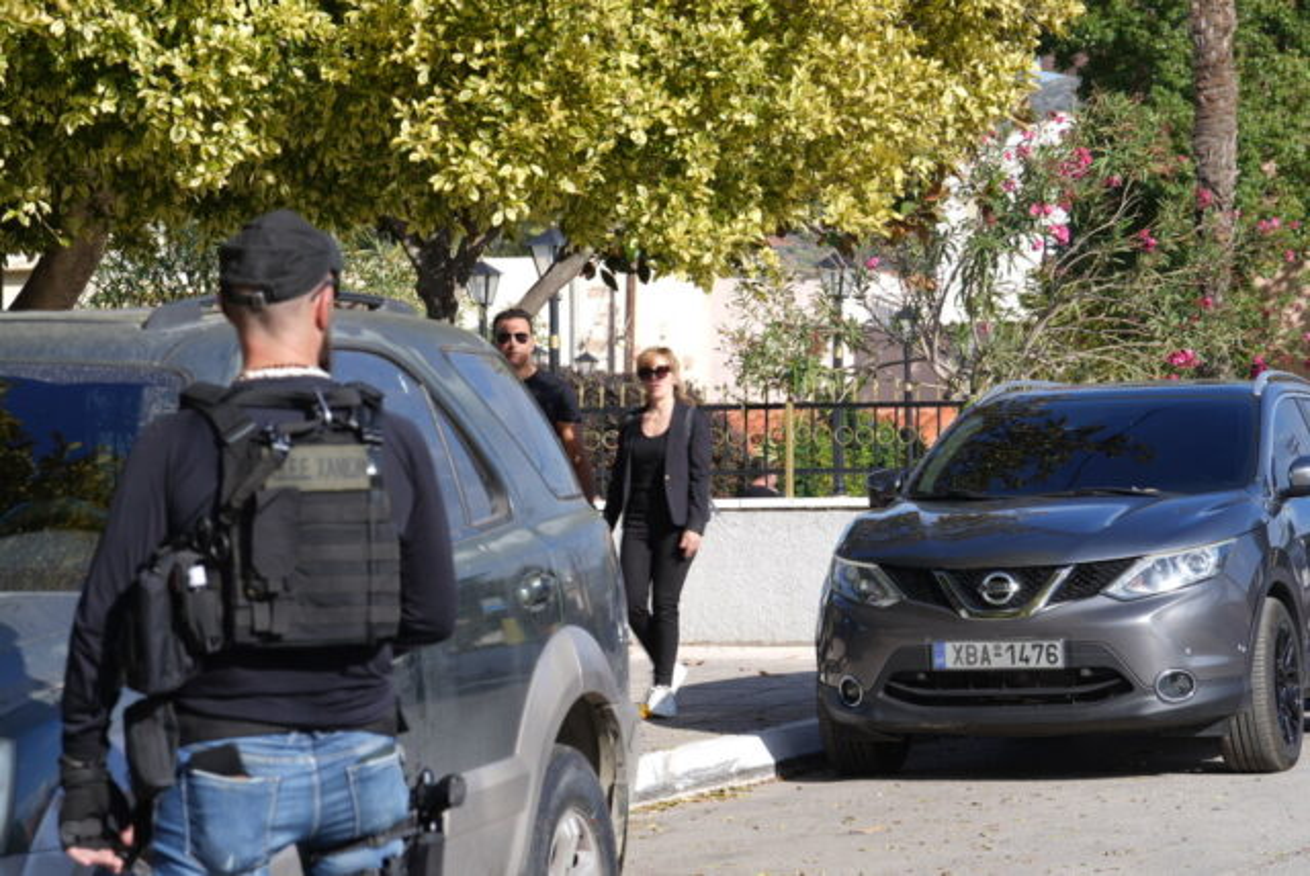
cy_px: 438
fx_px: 5463
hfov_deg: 13.7
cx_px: 655
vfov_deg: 9.2
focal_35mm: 150
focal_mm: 150
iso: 64
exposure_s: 1/50
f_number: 14
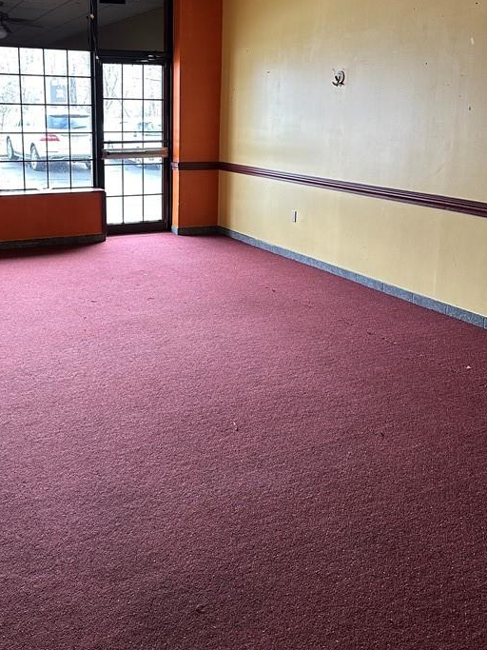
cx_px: 170
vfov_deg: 50.5
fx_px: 676
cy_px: 223
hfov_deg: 39.3
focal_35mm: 36
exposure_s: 1/96
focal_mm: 6.86
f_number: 1.78
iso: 250
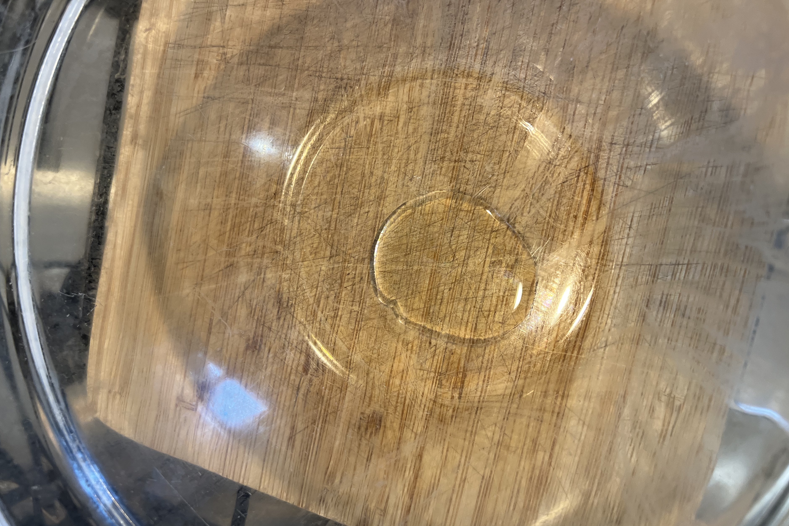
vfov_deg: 44.9
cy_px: 246
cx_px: 403
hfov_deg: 63.7
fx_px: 635
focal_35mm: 29
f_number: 1.5
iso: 100
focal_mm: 5.7
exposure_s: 1/100
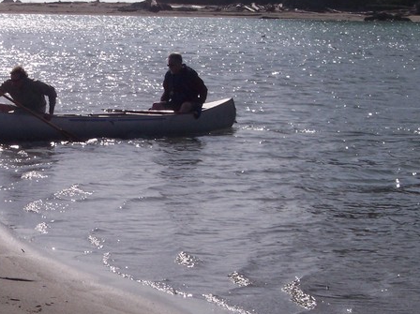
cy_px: 104
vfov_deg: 9.3
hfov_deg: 12.4
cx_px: 63
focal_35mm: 159
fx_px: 1927
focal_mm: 18.7
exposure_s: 1/1000
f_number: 6.7
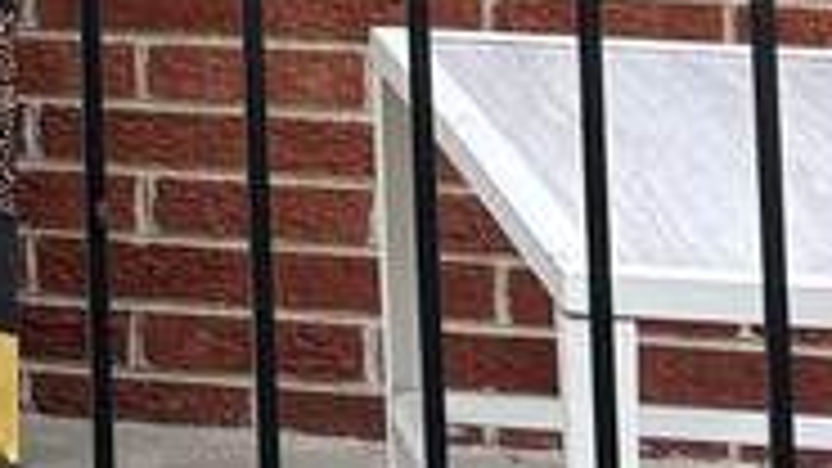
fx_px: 4323
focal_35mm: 196
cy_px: -1017
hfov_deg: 9.4
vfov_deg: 5.7
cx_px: -1394
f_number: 1.6
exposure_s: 1/157
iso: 32
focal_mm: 5.96
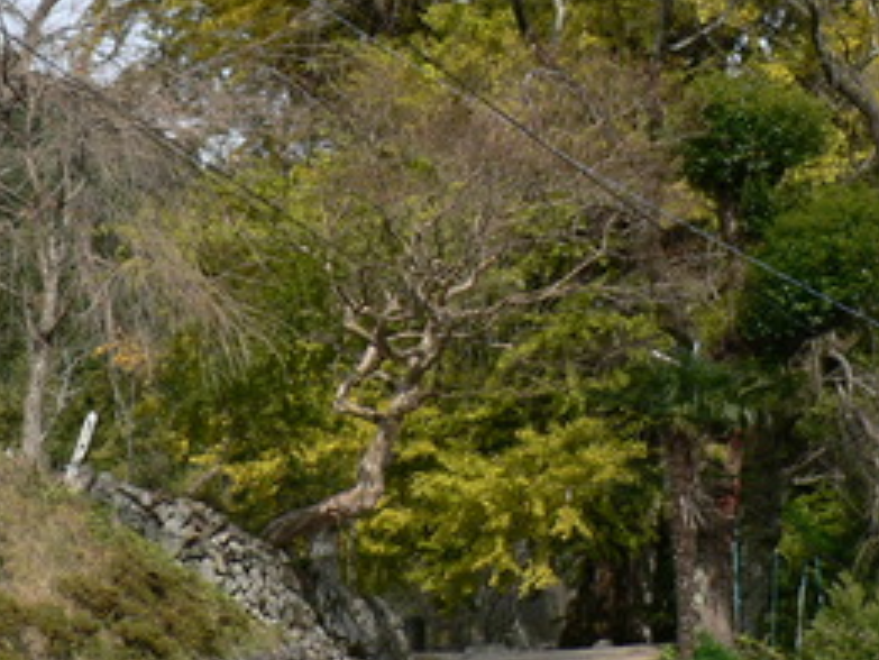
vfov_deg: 16.6
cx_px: 640
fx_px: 2236
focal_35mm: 88
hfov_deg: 22.1
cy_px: 59
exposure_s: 1/320
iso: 80
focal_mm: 7.7
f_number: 4
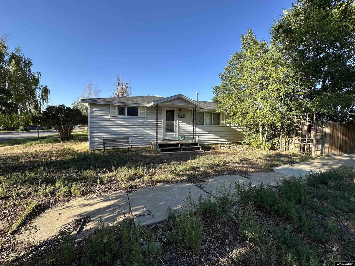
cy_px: 133
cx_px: 178
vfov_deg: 85.7
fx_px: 144
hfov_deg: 102.1
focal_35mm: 14
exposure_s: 1/694
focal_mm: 2.22
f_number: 2.2
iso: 40
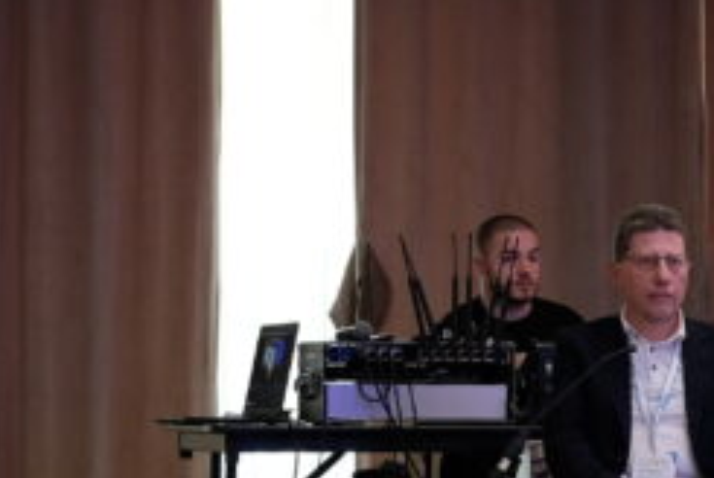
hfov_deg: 13.9
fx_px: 2919
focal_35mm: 147
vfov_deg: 9.3
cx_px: 597
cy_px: 410
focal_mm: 23
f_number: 2.8
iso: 800
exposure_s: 1/125
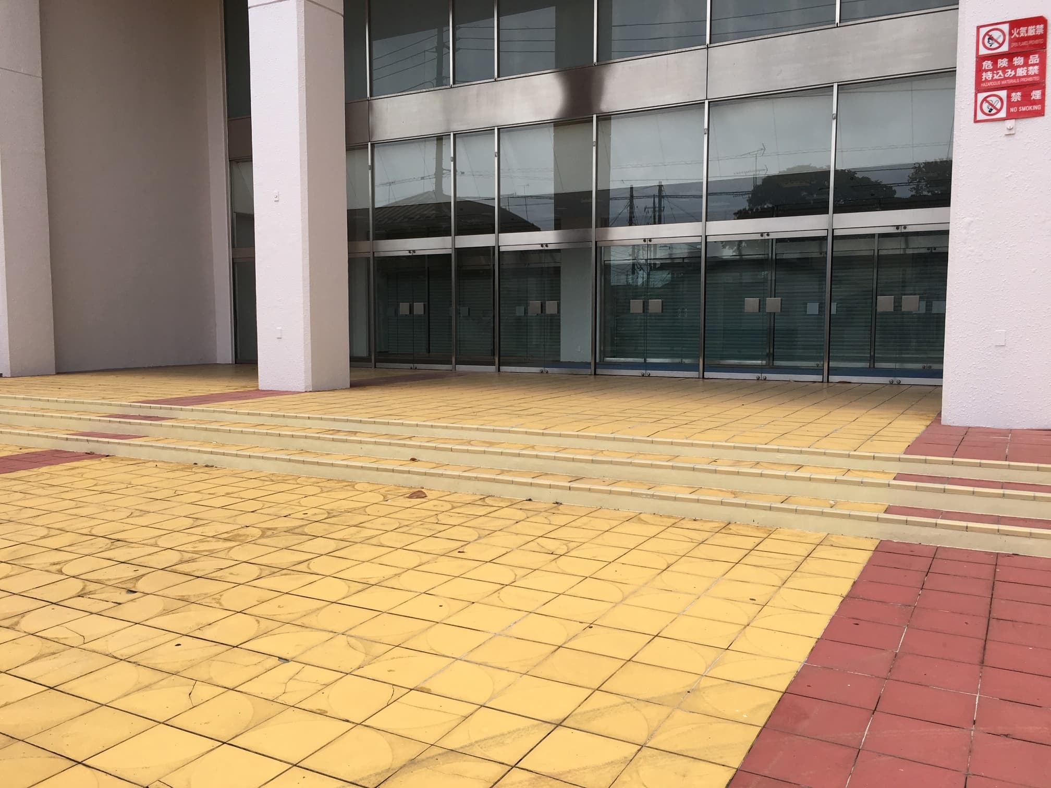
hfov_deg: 61.7
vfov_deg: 48.2
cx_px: 526
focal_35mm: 29
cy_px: 394
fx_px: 880
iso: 25
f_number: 2.2
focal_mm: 4.15
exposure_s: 1/1166
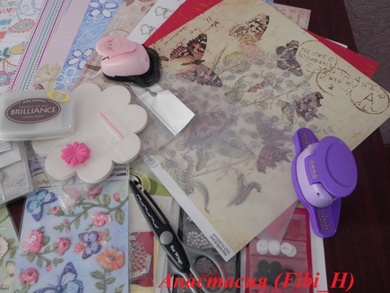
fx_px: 338
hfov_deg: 60.0
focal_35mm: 30
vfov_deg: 46.8
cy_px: 148
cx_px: 191
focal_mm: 5.2
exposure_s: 1/23
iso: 400
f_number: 2.8
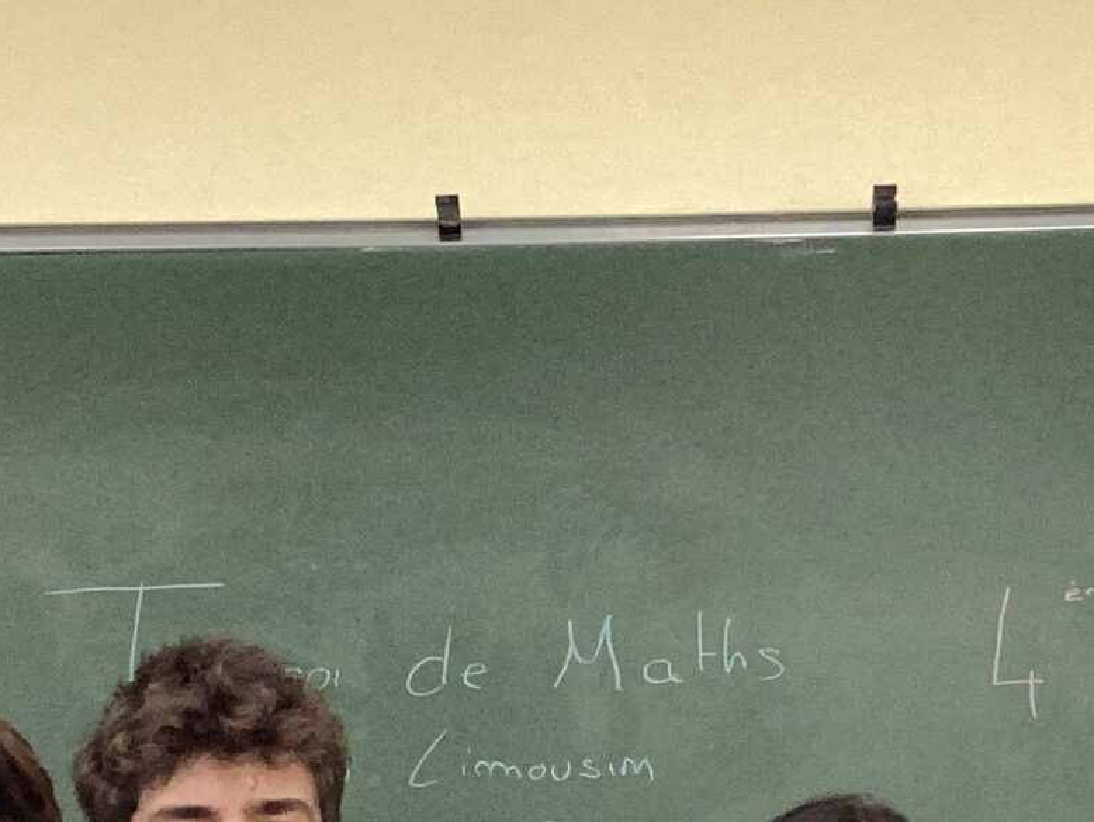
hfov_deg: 19.2
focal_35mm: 102
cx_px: 726
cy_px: 1092
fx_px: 3225
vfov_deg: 13.9
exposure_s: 1/50
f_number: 2.4
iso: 160
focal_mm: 3.3
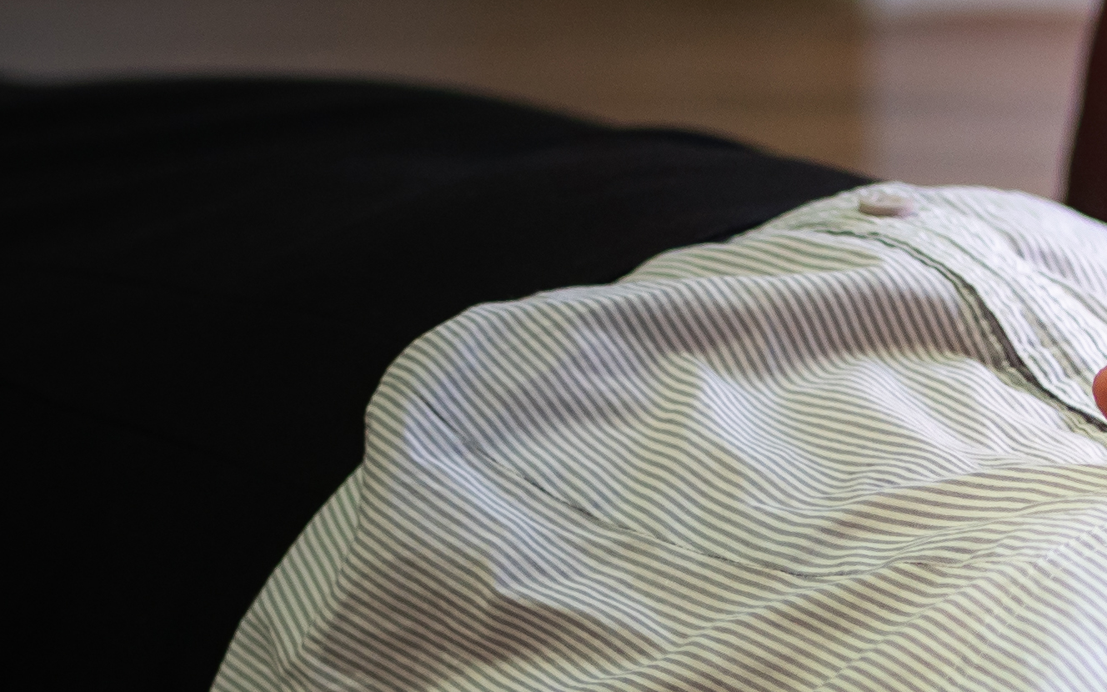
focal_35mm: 198
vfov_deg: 6.6
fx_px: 5974
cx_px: 864
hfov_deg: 10.6
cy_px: 471
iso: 320
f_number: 1.7
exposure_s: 1/25
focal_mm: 25
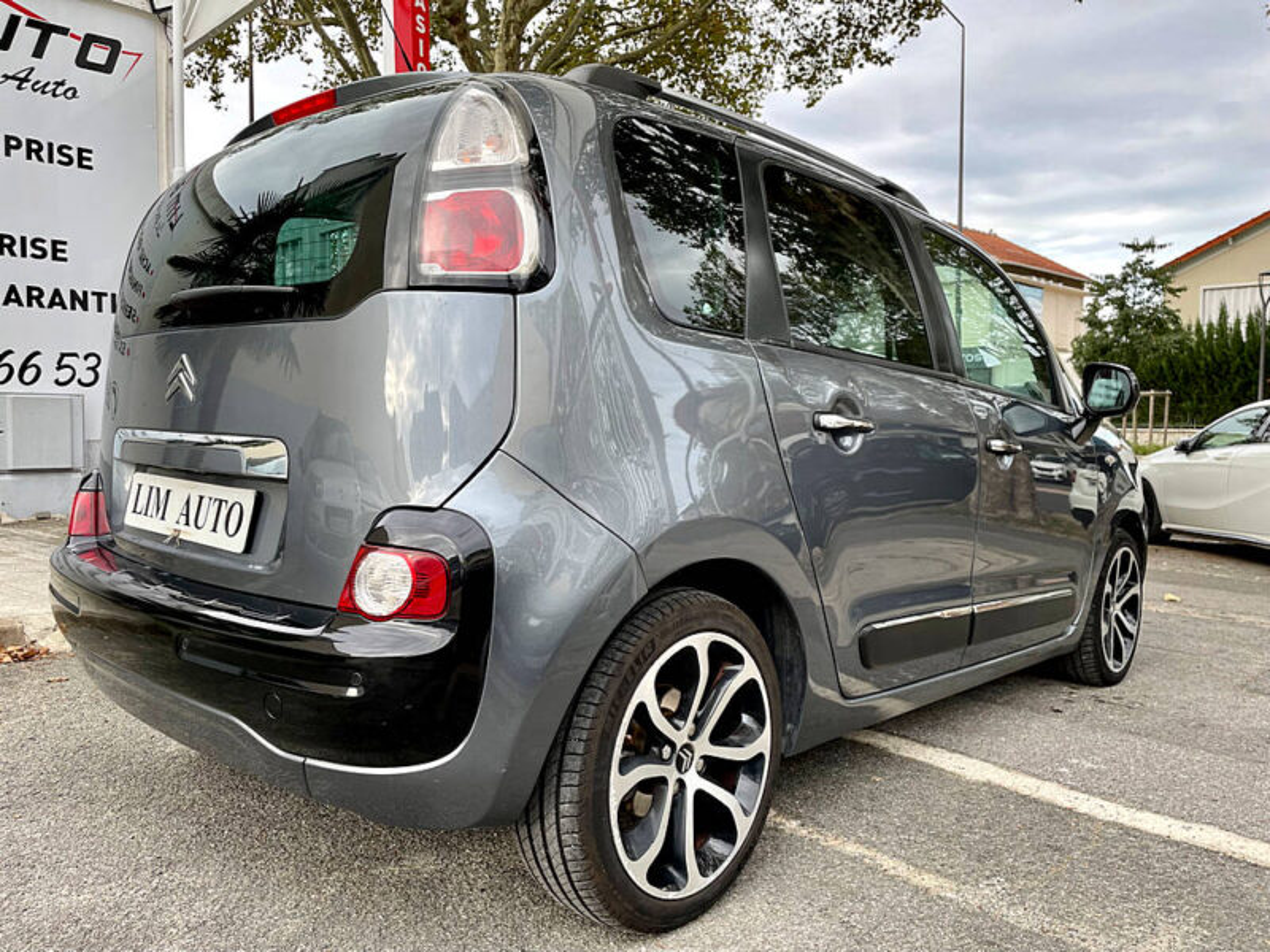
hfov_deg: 67.3
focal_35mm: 26
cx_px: 635
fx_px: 954
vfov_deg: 53.1
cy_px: 476
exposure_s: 1/131
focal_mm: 4.2
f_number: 1.6
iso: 32
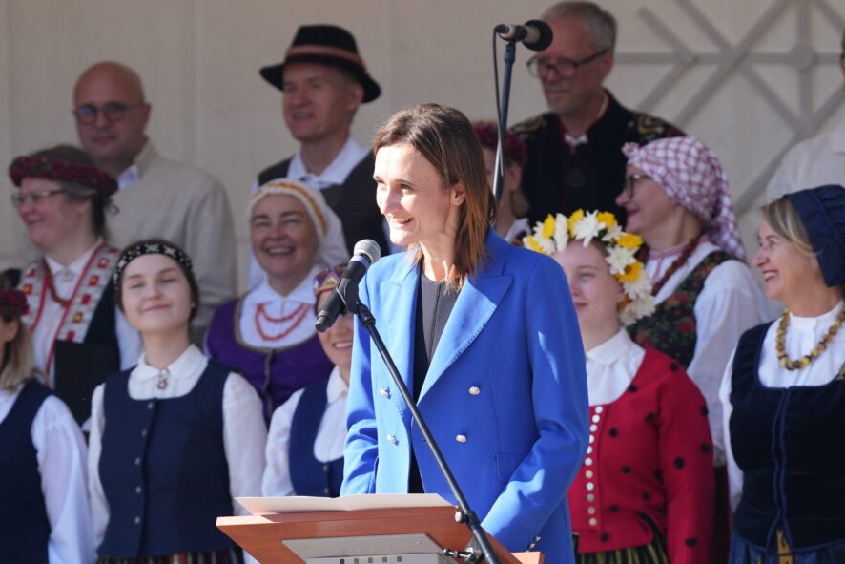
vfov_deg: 4.8
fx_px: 6784
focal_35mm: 289
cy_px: 251
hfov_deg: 7.1
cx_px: 413
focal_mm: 167
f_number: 3.5
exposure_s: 1/3200
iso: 640
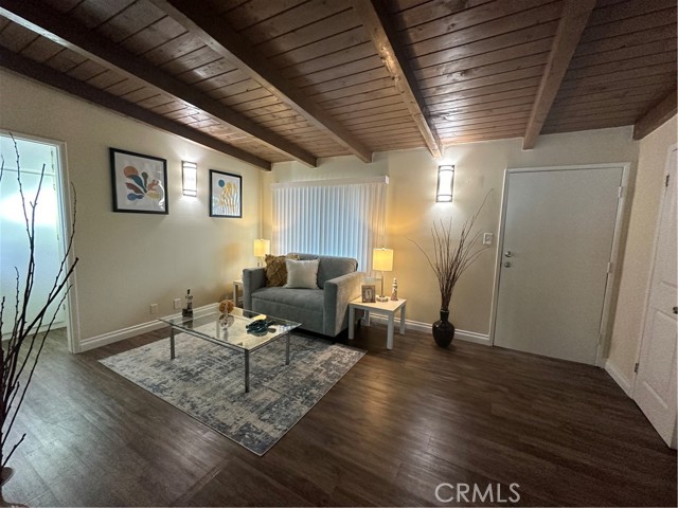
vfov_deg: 85.7
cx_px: 339
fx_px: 274
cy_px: 254
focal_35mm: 14
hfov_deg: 102.1
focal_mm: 2.22
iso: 250
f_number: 2.2
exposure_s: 1/120
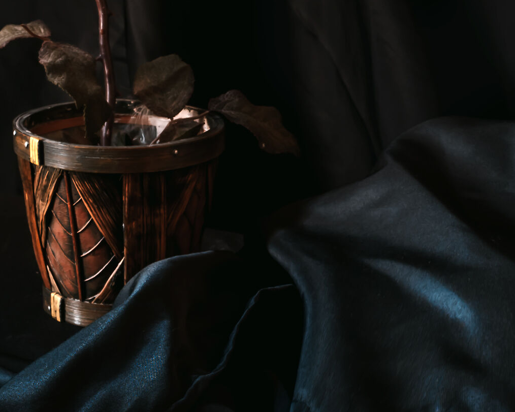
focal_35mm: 111
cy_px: 18
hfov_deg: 17.3
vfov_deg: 13.7
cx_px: 223
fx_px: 1692
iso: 200
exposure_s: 15
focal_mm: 50
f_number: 16
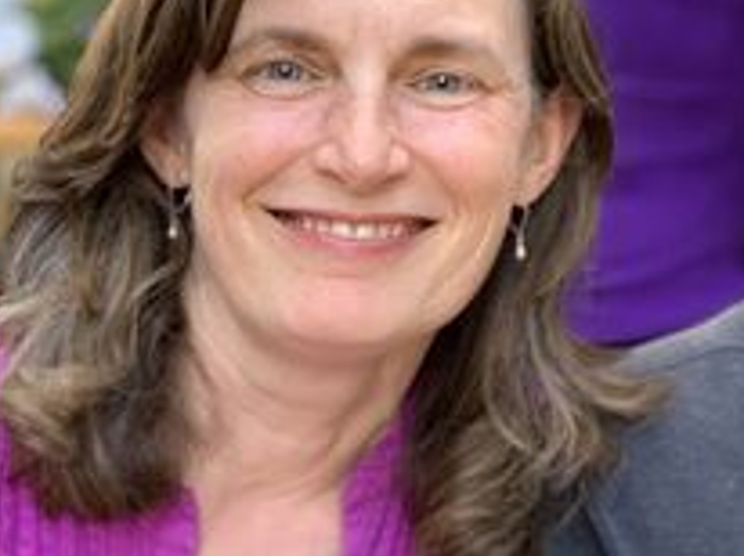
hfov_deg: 19.2
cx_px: 618
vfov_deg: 14.6
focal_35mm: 101
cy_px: 235
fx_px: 2168
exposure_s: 1/102
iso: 125
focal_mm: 6
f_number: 2.4
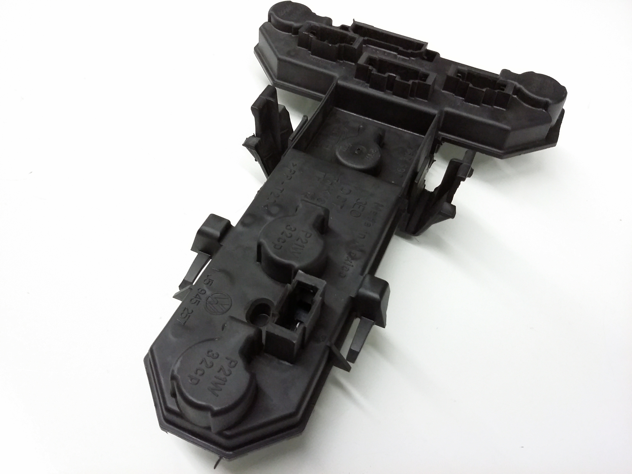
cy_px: 237
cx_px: 316
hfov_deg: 56.8
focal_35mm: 32
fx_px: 584
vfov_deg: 44.2
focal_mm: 3.4
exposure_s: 1/15
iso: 250
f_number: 2.4
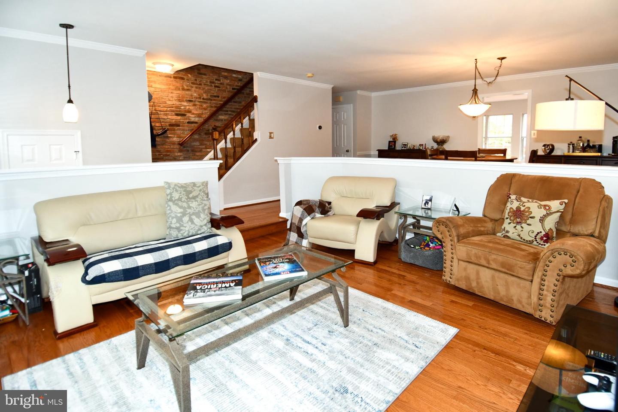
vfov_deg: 67.4
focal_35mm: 18
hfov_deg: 90.0
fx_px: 309
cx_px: 309
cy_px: 206
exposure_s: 1/60
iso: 900
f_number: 4
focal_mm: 12
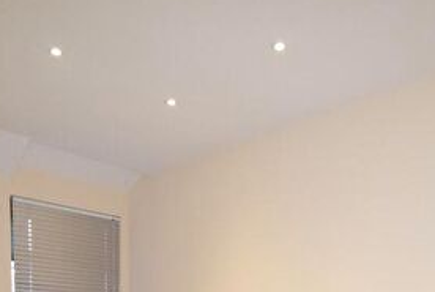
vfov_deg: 29.5
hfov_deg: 50.6
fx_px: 460
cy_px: 361
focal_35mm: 38
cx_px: 235
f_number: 4.5
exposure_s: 1/80
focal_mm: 10
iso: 800
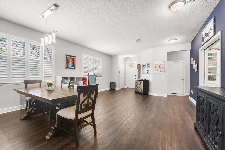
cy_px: 75
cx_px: 112
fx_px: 87
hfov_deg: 104.3
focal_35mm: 14
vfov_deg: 81.2
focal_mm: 14
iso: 200
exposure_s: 1/40
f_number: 8
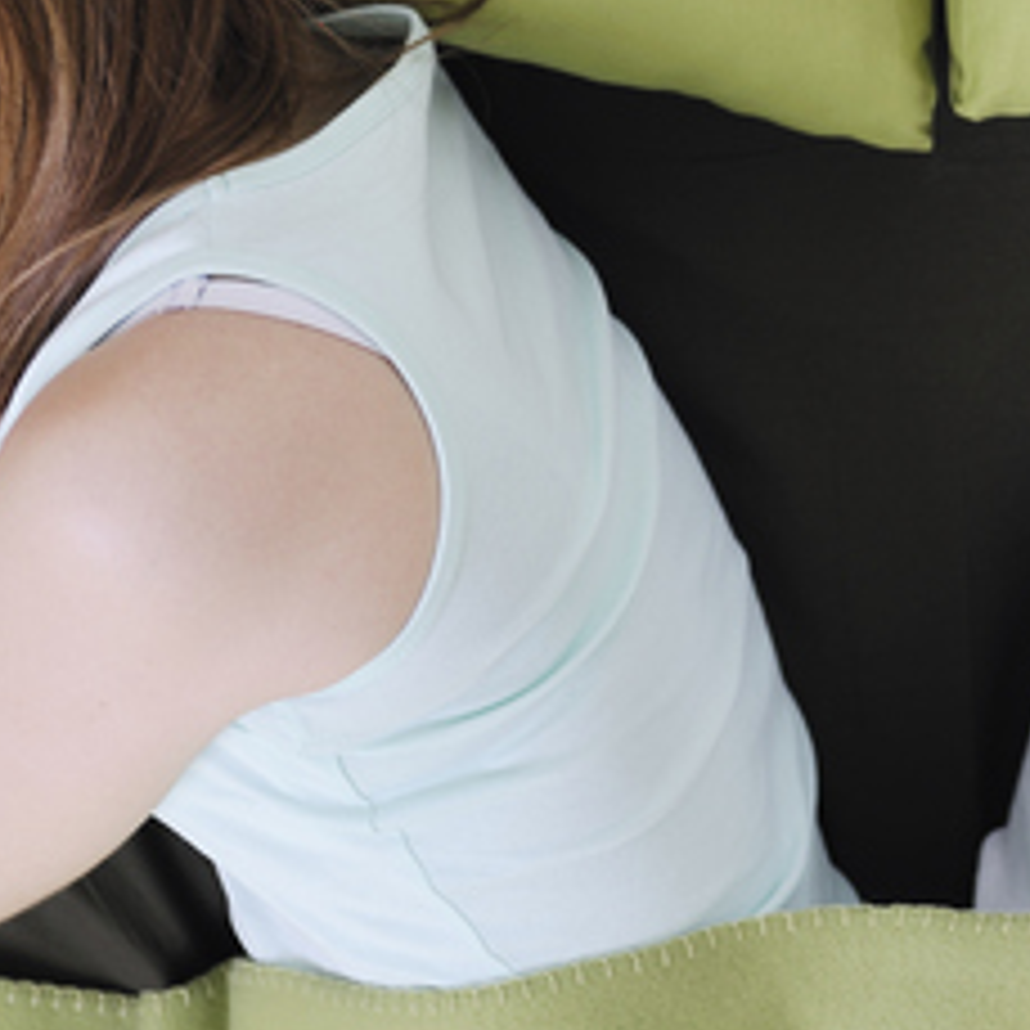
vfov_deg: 9.6
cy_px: 351
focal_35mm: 183
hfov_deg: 9.5
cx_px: 987
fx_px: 6161
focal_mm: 58
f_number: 3.5
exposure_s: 1/80
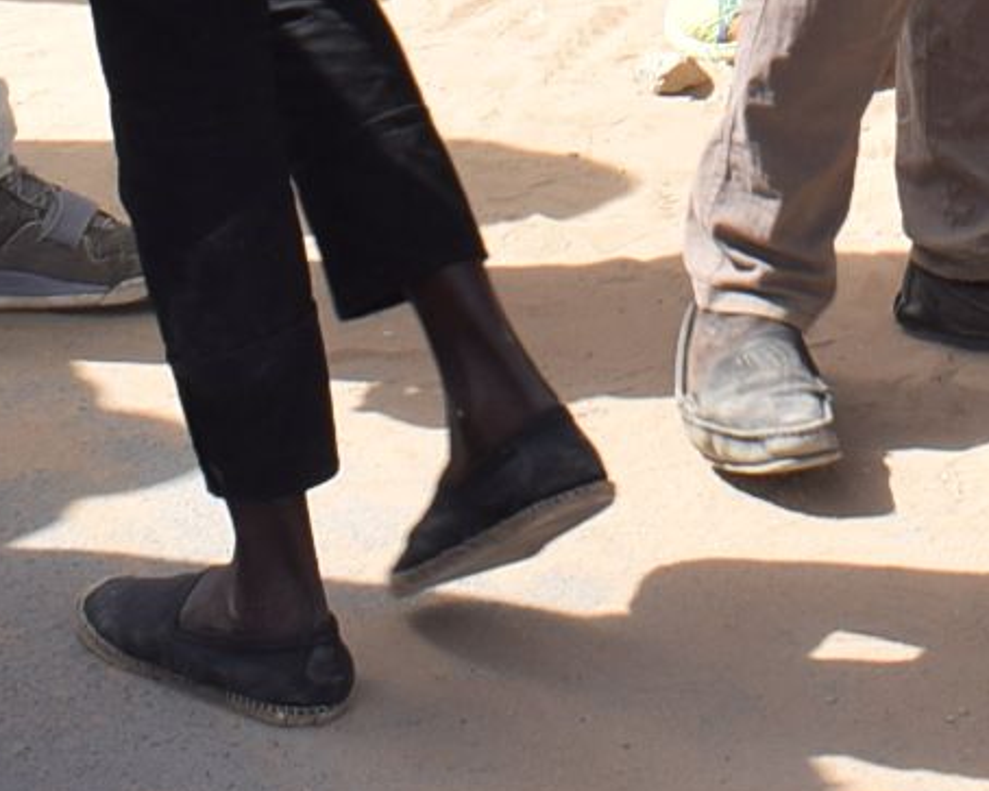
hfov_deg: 11.4
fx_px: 4887
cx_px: 993
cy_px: -1220
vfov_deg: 8.3
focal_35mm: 167
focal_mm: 18
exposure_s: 1/200
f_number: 8
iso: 100
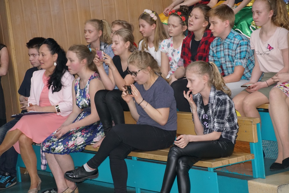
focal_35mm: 135
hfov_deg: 15.2
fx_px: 1084
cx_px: 144
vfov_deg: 10.2
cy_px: 96
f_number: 5.6
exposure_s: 1/60
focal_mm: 90
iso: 1600
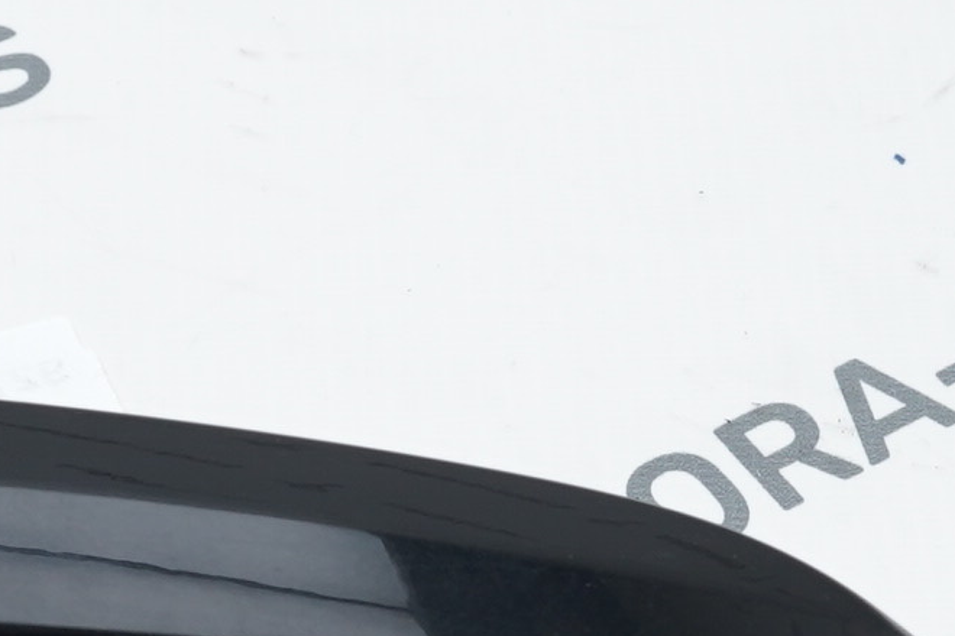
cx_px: 51
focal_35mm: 167
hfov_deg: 12.2
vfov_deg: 8.2
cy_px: 435
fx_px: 4430
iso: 500
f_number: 6.3
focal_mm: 28
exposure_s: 1/160
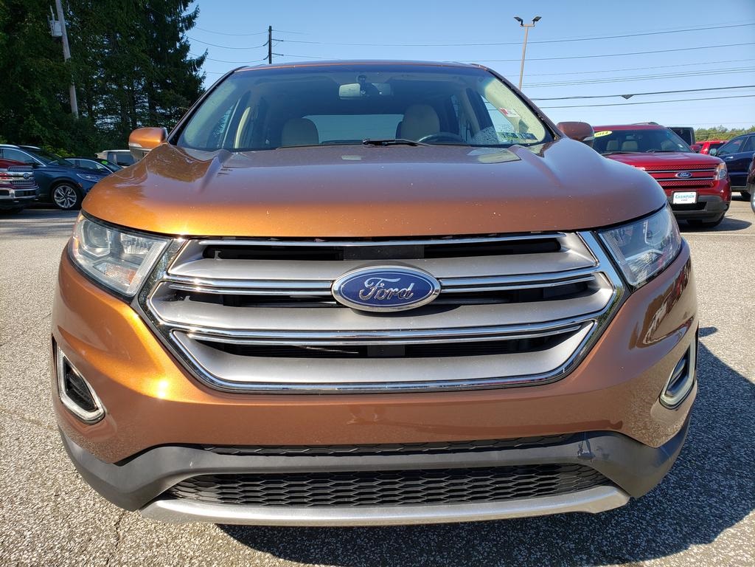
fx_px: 567
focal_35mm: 26
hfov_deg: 67.3
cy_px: 284
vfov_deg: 53.1
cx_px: 378
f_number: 2.4
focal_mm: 4.3
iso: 50
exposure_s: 1/914
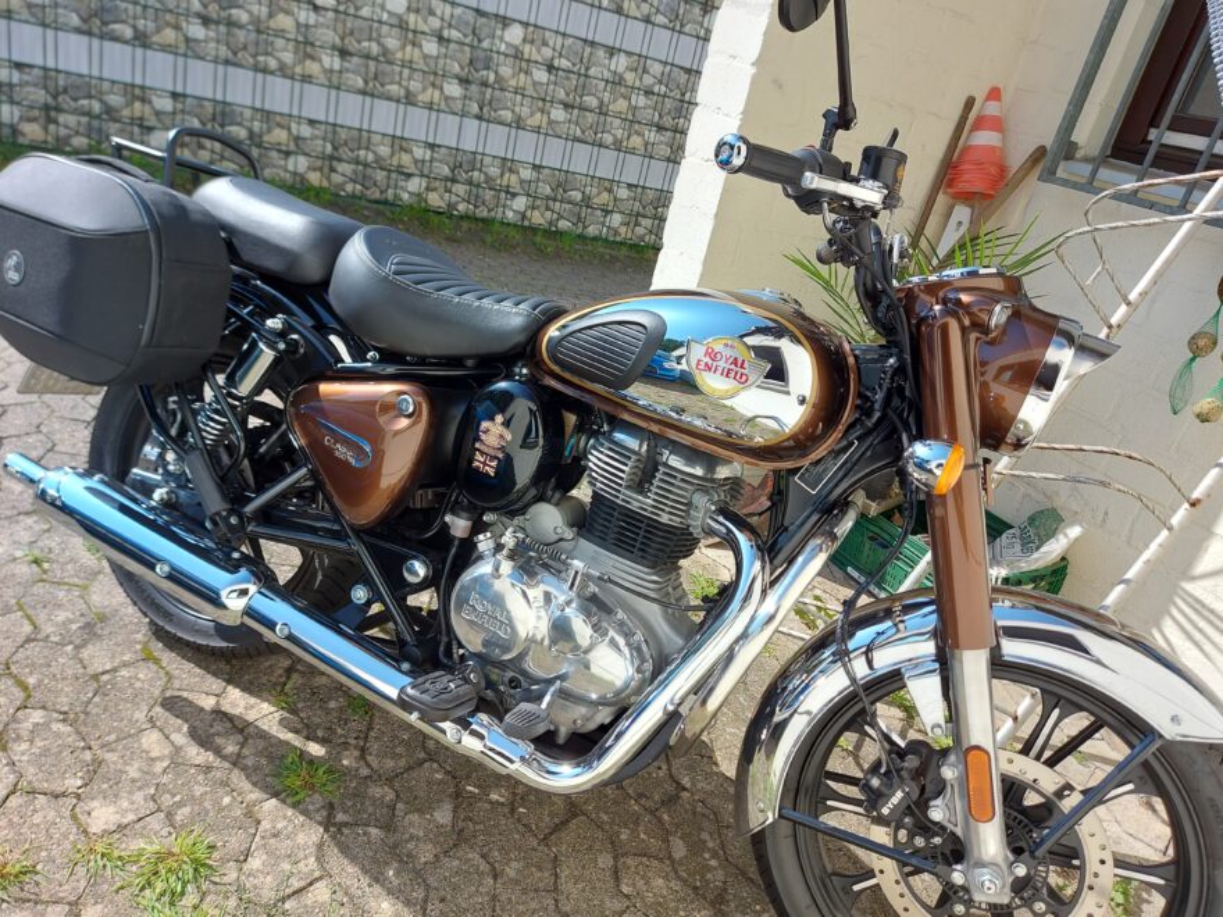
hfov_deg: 71.6
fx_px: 848
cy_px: 458
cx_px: 612
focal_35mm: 24
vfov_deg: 56.8
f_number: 1.8
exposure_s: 1/521
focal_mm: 5.23
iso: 32
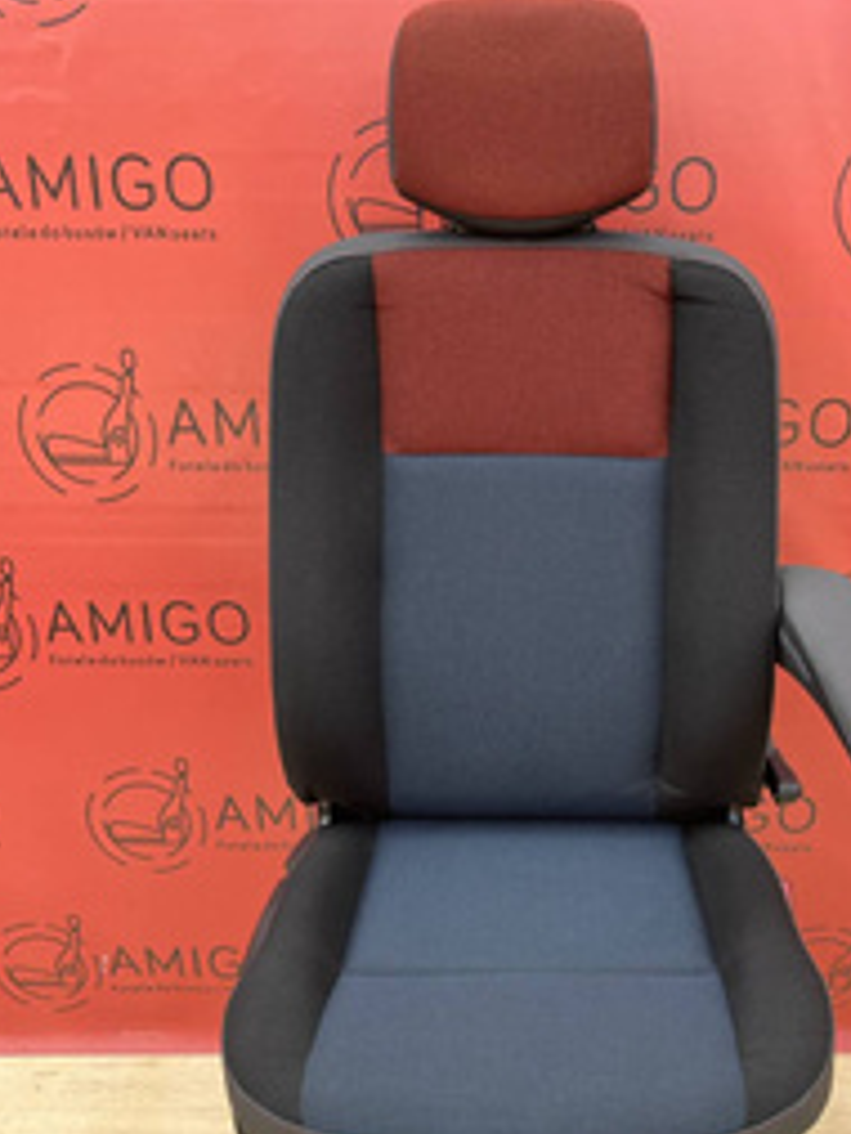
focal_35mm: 37
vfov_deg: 49.5
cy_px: 731
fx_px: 1212
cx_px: 533
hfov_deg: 38.4
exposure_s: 1/258
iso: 40
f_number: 1.6
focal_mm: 5.1
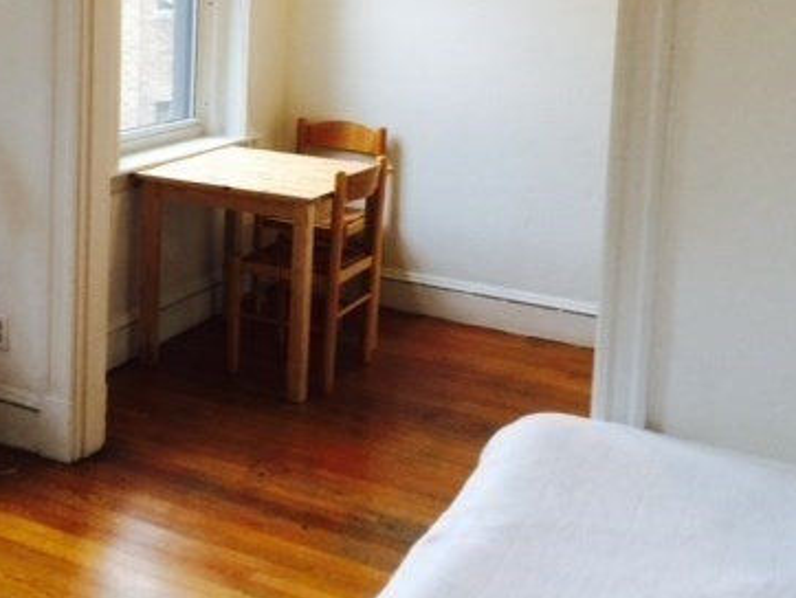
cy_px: 88
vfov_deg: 26.8
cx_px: 222
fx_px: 1220
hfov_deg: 35.5
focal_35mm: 53
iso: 40
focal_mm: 4.12
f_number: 2.2
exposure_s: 1/30
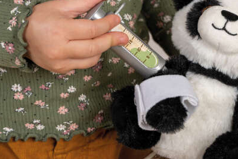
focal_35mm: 119
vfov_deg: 11.5
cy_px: 54
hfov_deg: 17.0
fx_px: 787
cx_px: 208
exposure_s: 1/125
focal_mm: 66
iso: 80
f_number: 8
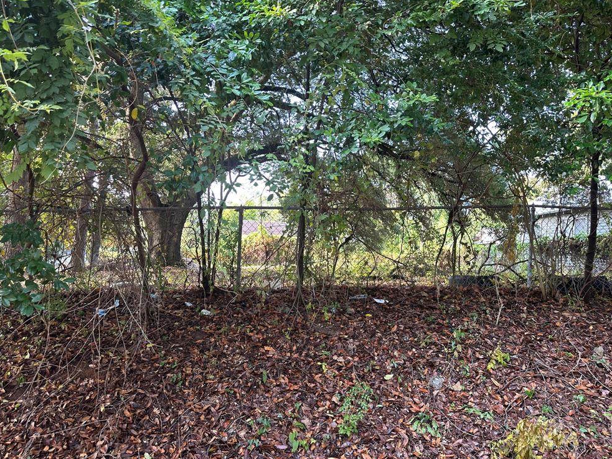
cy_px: 228
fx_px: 442
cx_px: 303
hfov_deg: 69.4
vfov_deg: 54.9
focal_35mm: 25
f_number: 1.78
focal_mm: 6.86
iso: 100
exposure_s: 1/121
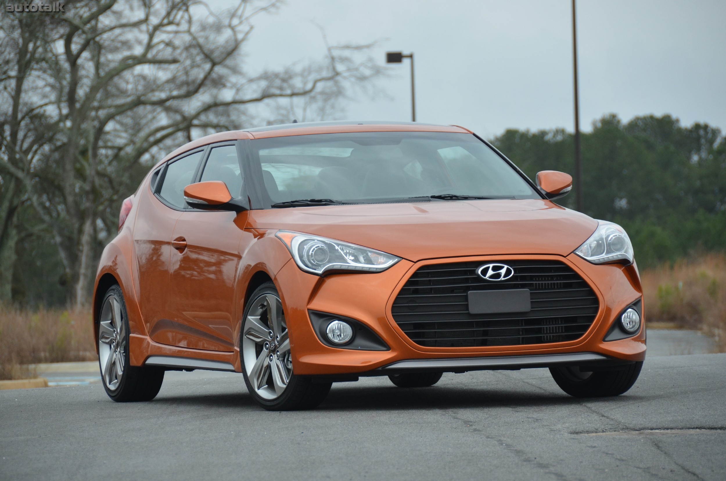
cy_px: 240
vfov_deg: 6.1
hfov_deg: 9.2
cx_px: 363
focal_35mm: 225
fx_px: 4528
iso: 800
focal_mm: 150
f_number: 5.6
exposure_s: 1/800
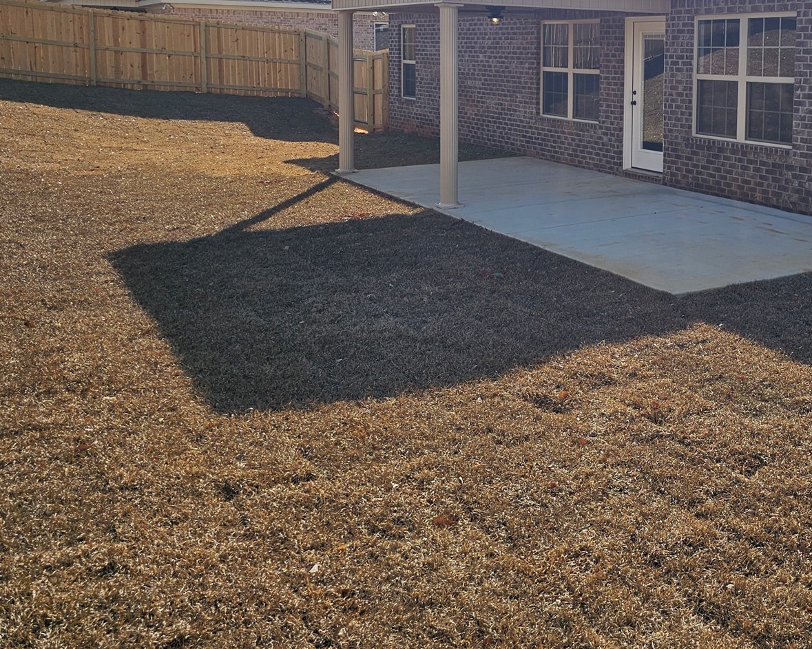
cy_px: 127
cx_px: 639
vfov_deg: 36.9
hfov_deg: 44.7
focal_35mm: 39
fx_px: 937
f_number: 1.7
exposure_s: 1/1606
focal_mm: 6.3
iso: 12
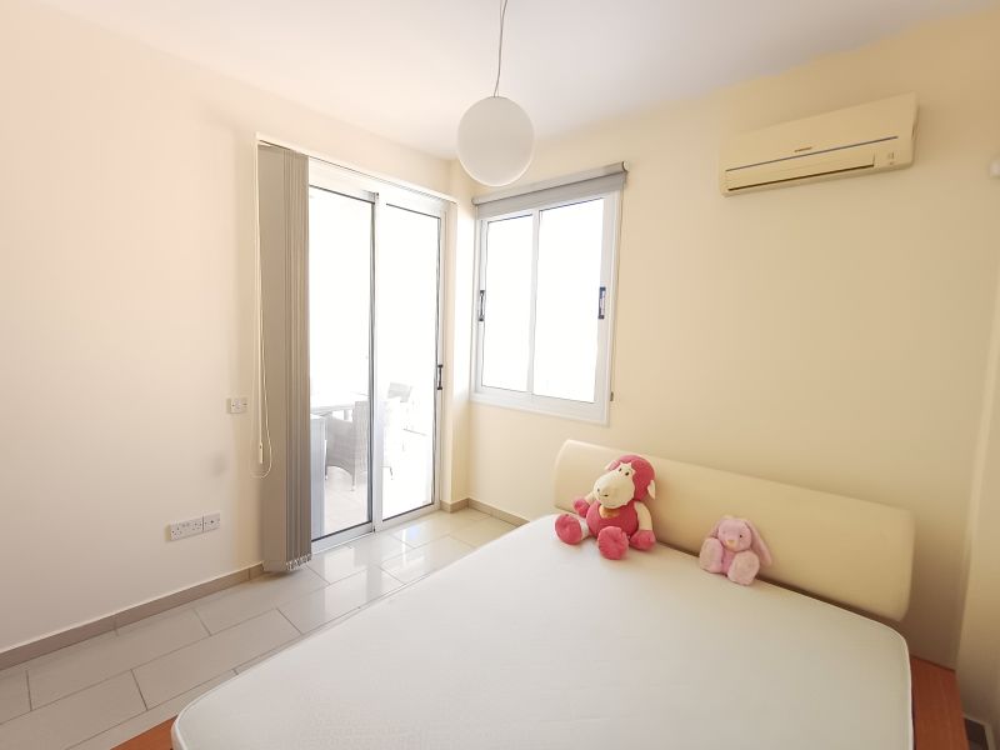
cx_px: 500
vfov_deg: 78.1
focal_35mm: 16
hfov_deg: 94.5
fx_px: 462
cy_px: 375
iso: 50
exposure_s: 1/50
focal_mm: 1.64
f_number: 2.2
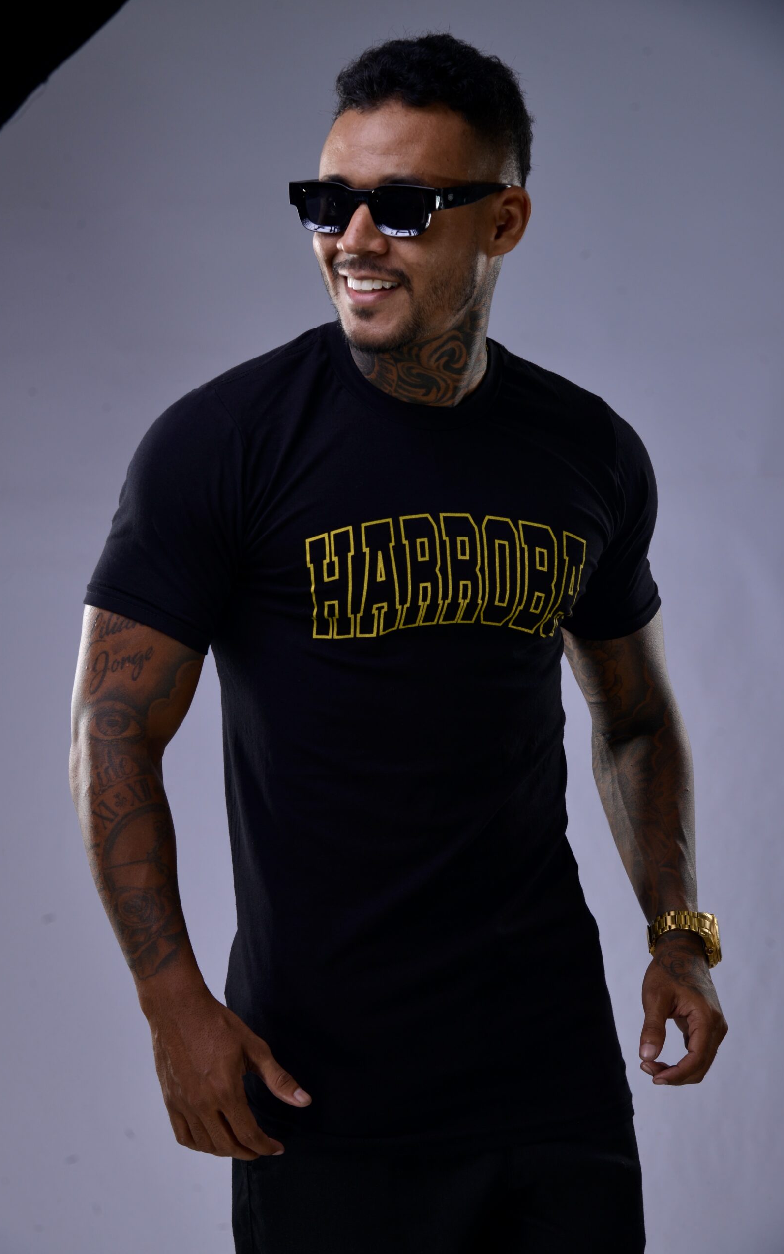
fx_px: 3008
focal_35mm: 88
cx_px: 375
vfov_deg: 23.6
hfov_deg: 14.8
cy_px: 628
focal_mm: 86
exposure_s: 1/160
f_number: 9
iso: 160
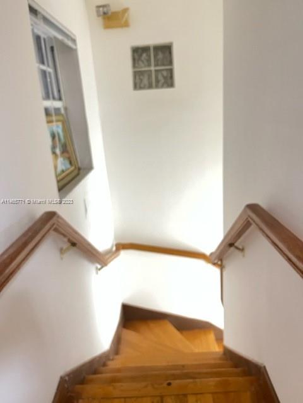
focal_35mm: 26
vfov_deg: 67.3
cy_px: 202
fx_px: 303
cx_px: 152
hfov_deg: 53.1
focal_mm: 5.1
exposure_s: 1/20
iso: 1000
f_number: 1.6
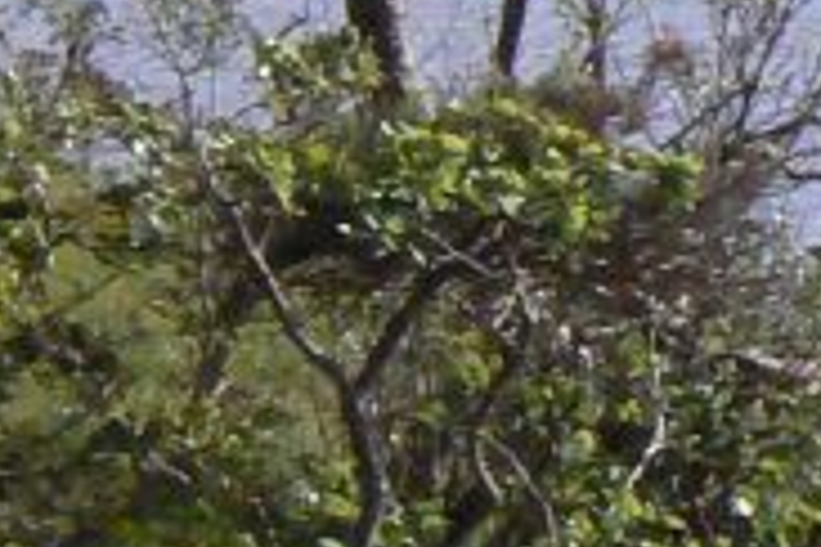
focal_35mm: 983
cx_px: -767
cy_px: -417
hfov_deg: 2.1
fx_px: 22416
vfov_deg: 1.4
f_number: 8
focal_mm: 24.1
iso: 400
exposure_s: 1/1000
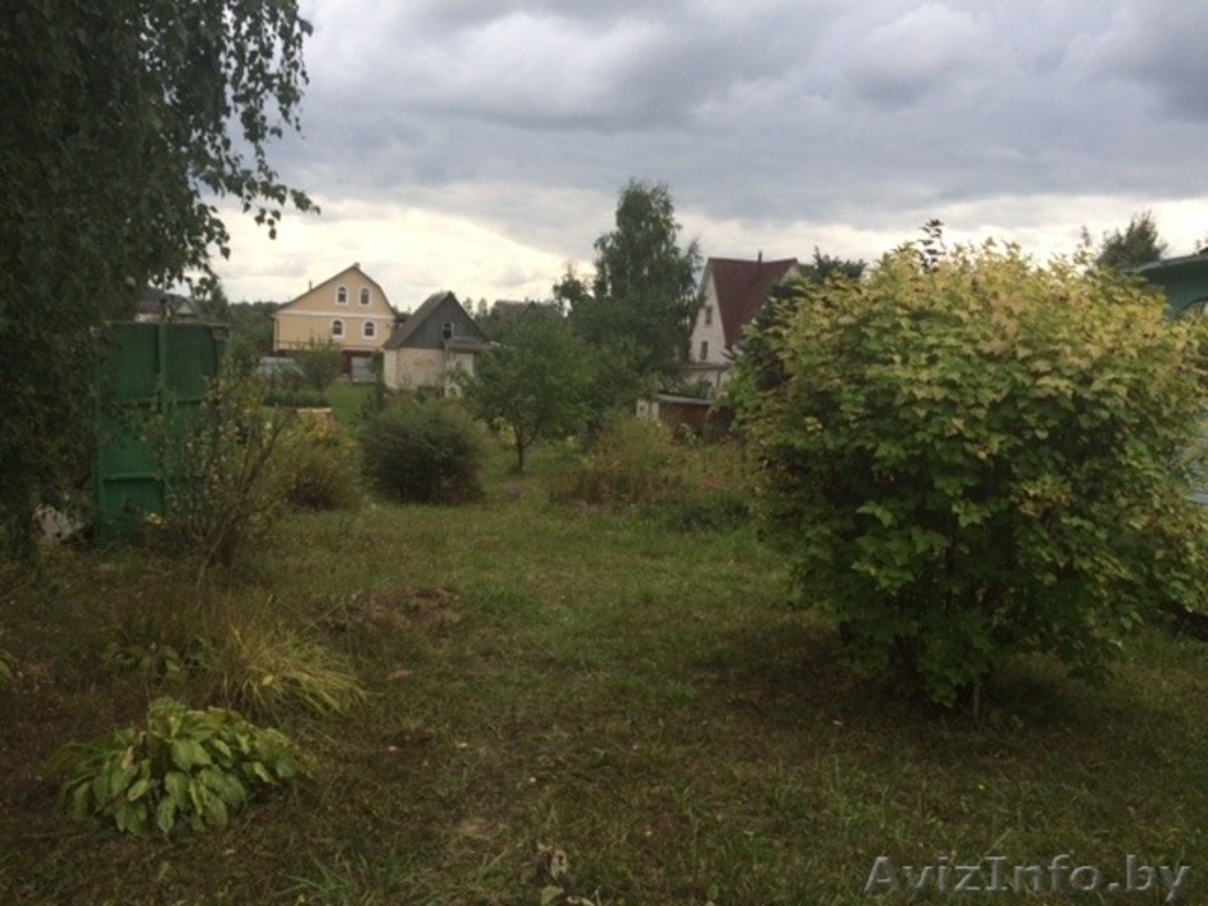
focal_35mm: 29
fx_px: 1012
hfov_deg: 61.7
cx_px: 604
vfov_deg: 48.2
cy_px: 453
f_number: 2.2
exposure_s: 1/1080
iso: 32
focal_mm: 4.15
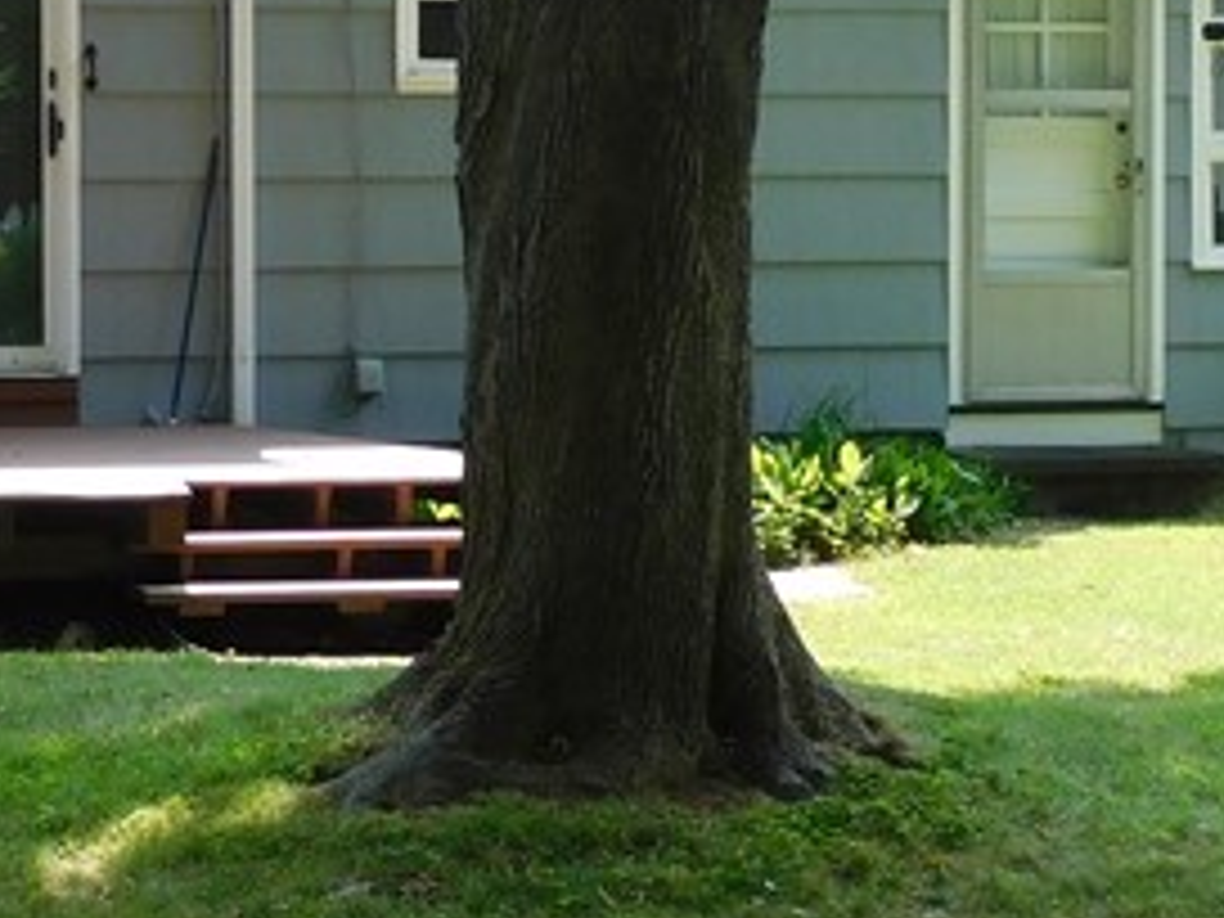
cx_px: 171
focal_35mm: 113
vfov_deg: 13.1
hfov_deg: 17.2
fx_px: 3996
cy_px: 292
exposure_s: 1/200
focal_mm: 5.4
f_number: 3.5
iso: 125
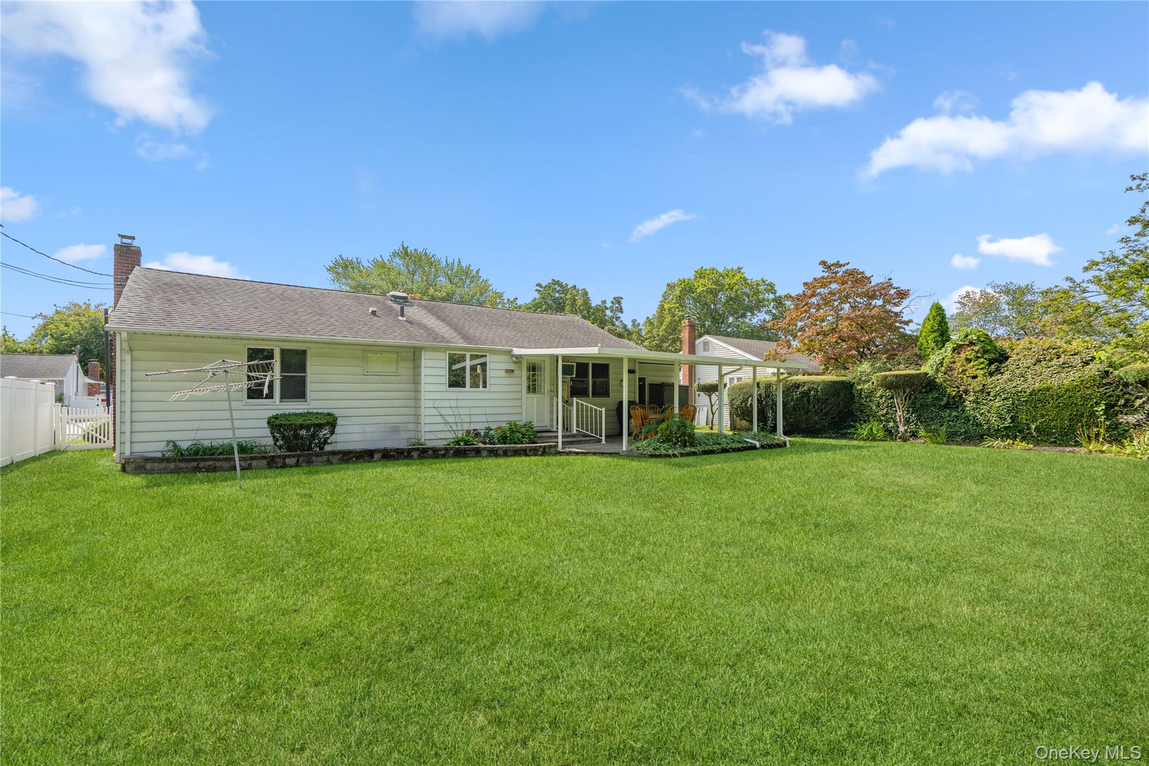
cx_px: 574
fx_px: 511
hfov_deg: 96.7
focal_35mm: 16
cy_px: 383
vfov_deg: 73.7
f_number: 6.3
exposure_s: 1/200
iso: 125
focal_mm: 16
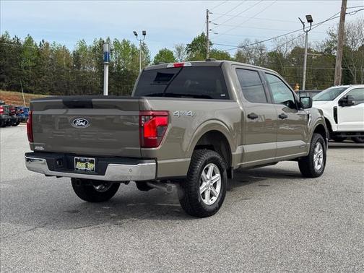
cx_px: 182
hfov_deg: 39.7
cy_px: 136
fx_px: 505
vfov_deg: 30.3
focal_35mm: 48
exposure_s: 1/2833
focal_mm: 6.76
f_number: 1.78
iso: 64
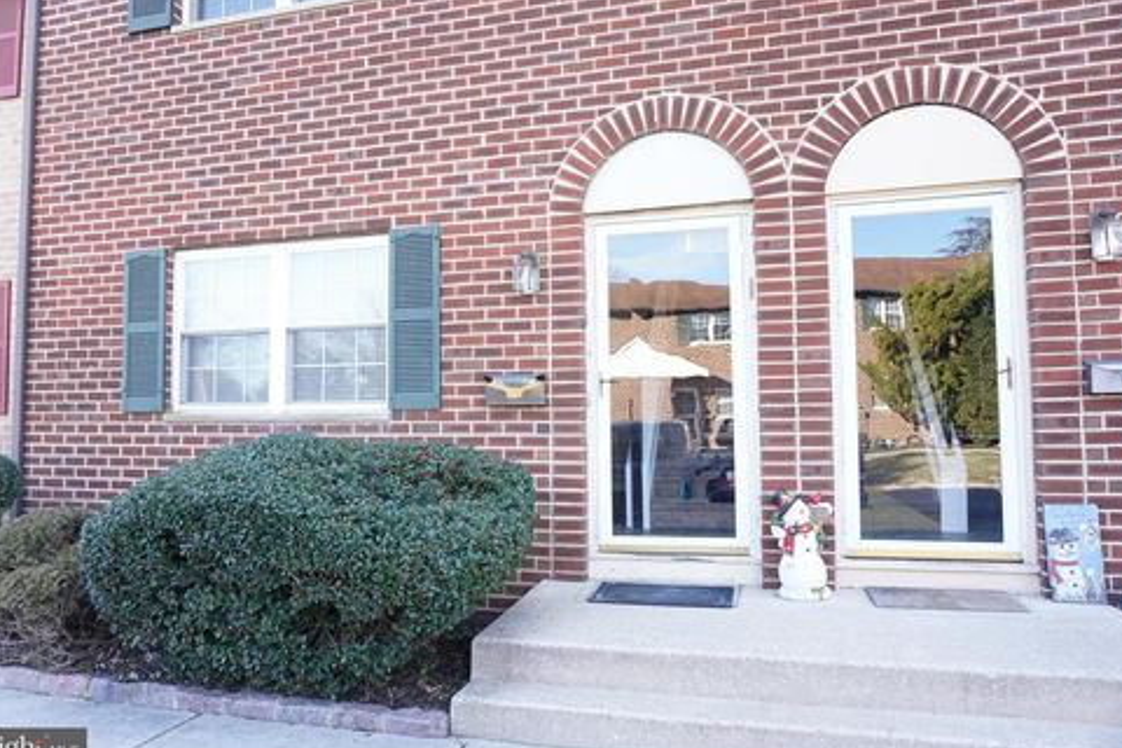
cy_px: 380
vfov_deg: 51.3
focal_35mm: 25
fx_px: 779
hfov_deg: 71.5
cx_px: 545
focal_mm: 16
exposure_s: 1/160
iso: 320
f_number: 4
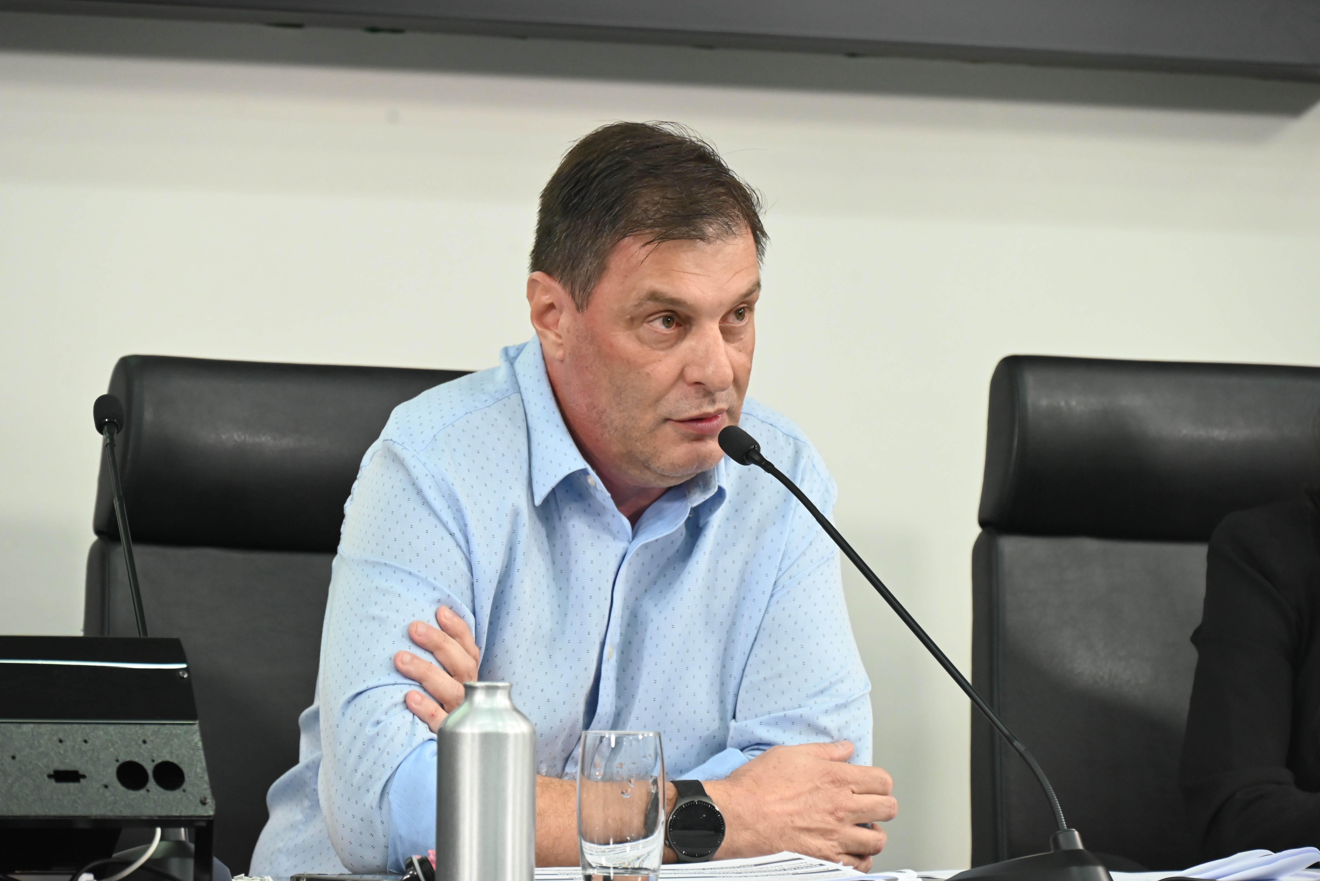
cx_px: 660
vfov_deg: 8.3
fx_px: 6052
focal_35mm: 165
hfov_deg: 12.4
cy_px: 440
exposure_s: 1/200
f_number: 6.3
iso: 3200
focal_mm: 165
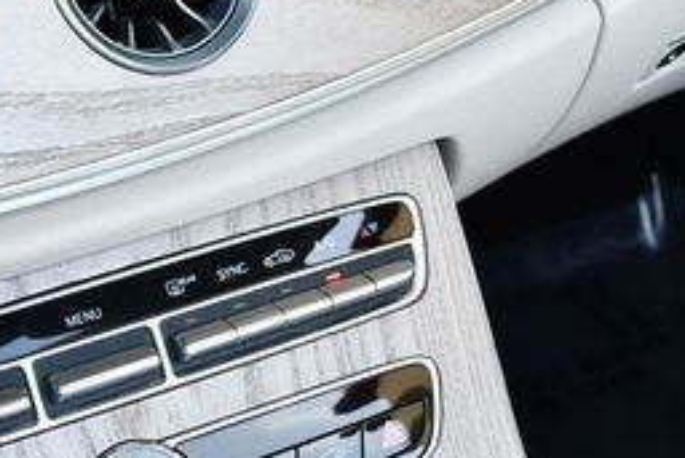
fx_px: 1713
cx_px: -27
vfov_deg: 14.7
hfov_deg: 21.7
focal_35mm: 90
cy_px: -107
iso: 560
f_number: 3.5
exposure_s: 1/250
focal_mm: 18
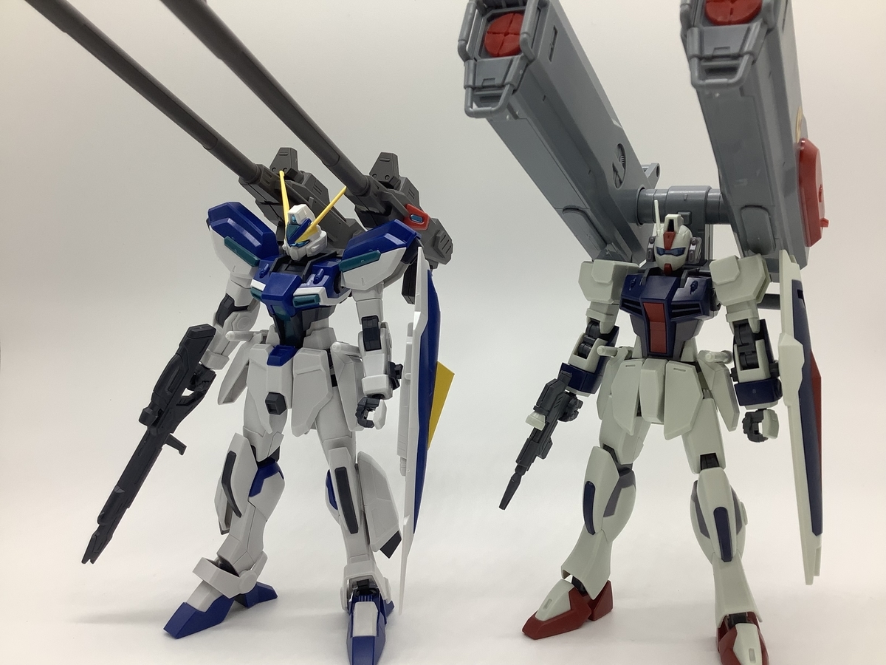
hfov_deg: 58.4
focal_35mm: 31
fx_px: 793
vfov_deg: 45.4
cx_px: 443
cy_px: 332
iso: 32
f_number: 2.4
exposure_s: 1/100
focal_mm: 3.3
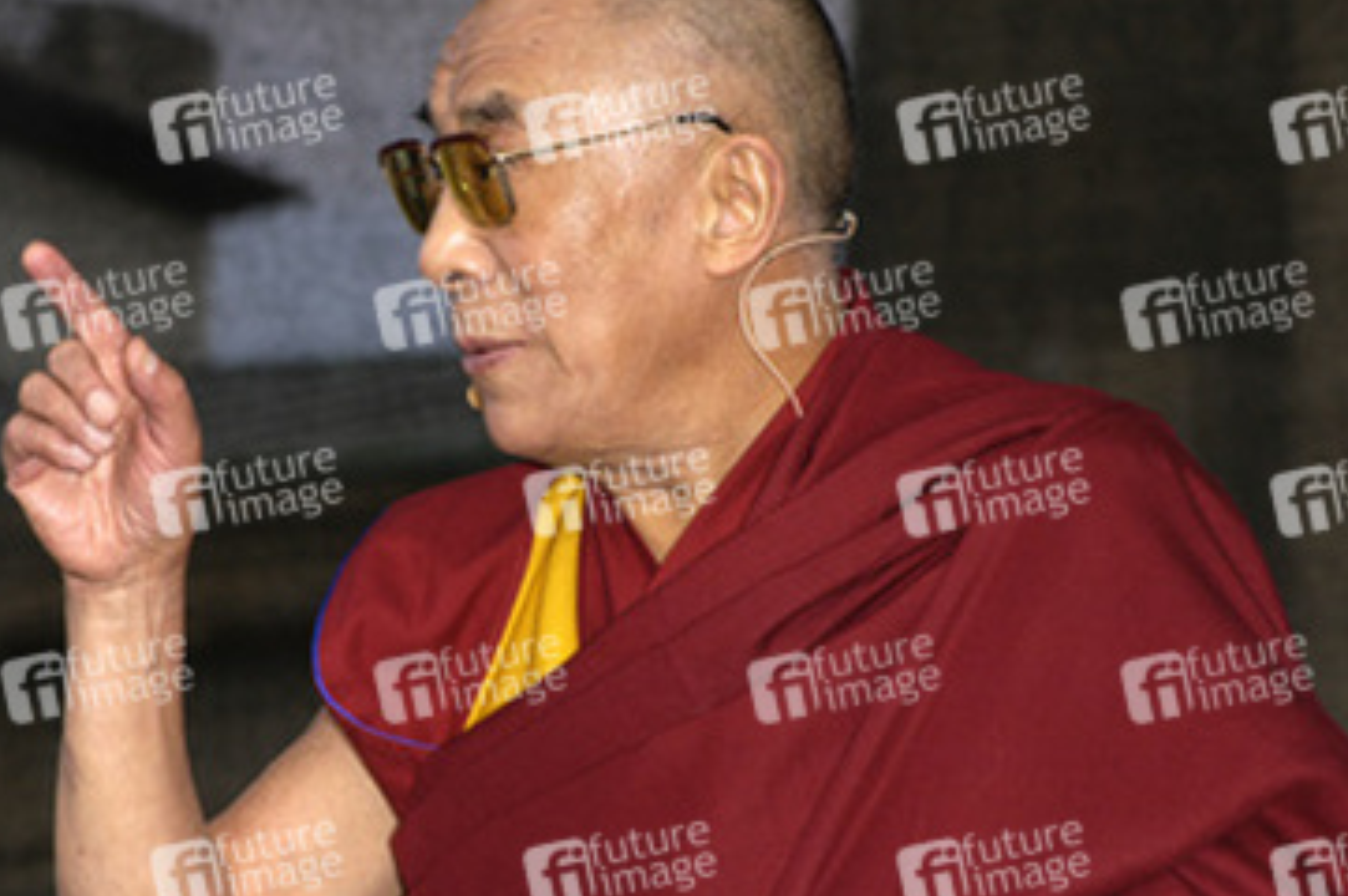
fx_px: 10872
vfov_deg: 4.7
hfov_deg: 7.1
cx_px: 521
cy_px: 399
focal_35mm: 291
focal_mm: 155
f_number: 10
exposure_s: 1/160
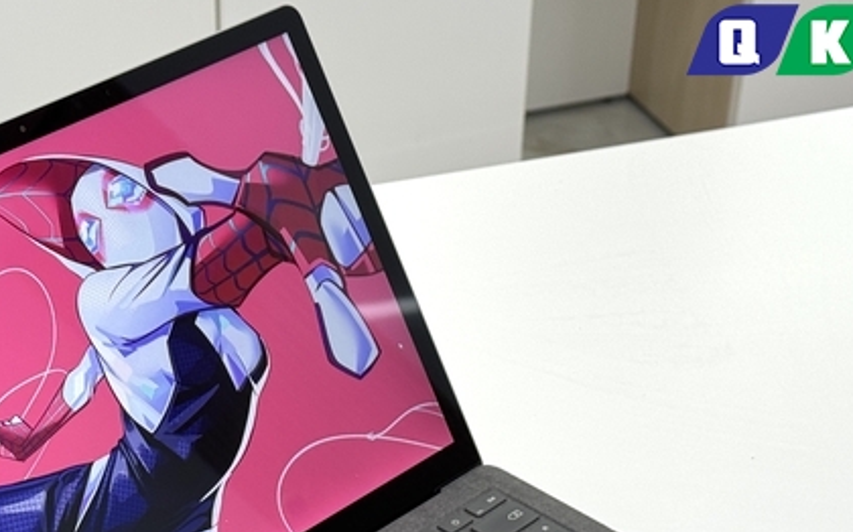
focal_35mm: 97
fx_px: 2254
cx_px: 299
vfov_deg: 13.2
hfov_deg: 21.4
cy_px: 579
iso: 50
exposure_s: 1/100
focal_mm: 6.76
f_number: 1.78
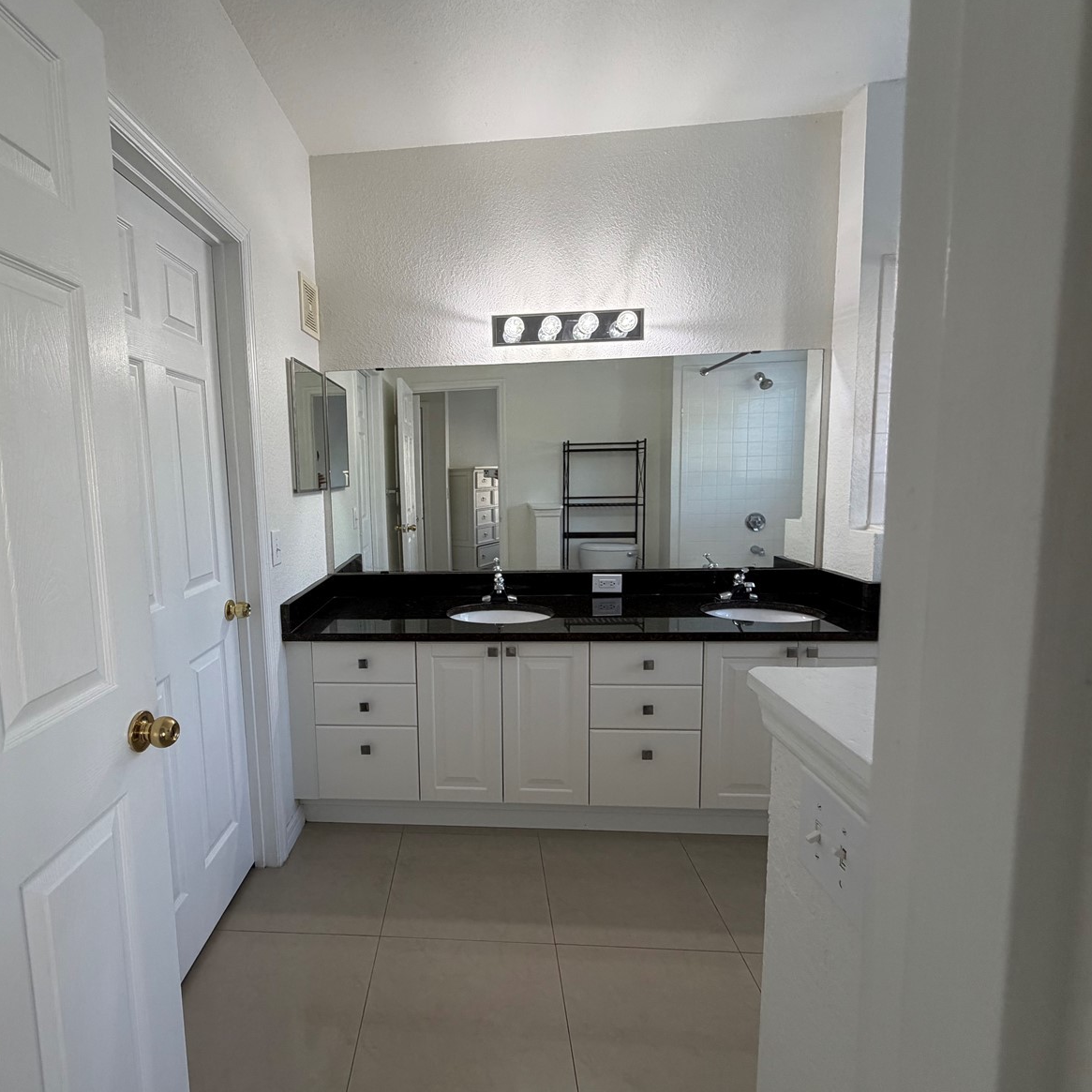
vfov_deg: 84.0
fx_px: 607
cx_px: 431
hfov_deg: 82.8
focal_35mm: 17
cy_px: 537
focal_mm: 2.22
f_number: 2.2
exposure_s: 1/120
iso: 160
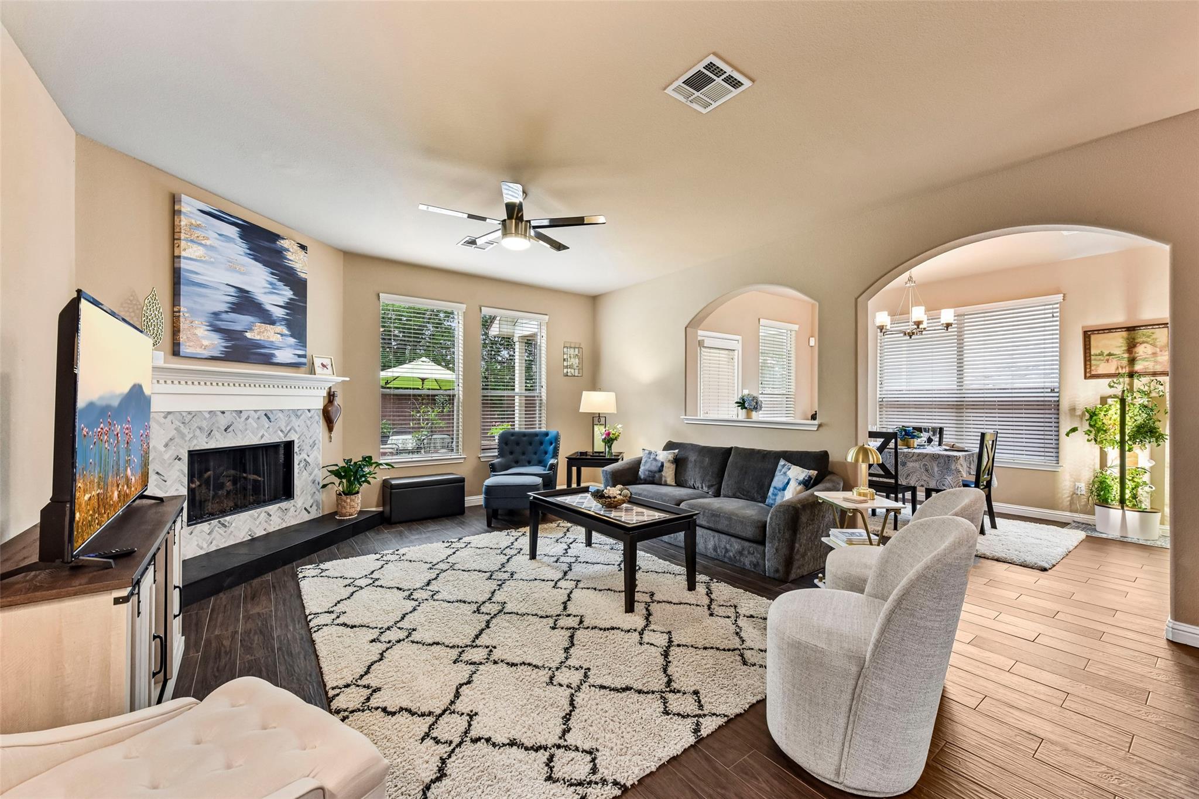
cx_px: 600
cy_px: 400
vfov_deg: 81.2
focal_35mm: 14
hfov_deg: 104.3
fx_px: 466
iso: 450
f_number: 8
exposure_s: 1/15
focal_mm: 14
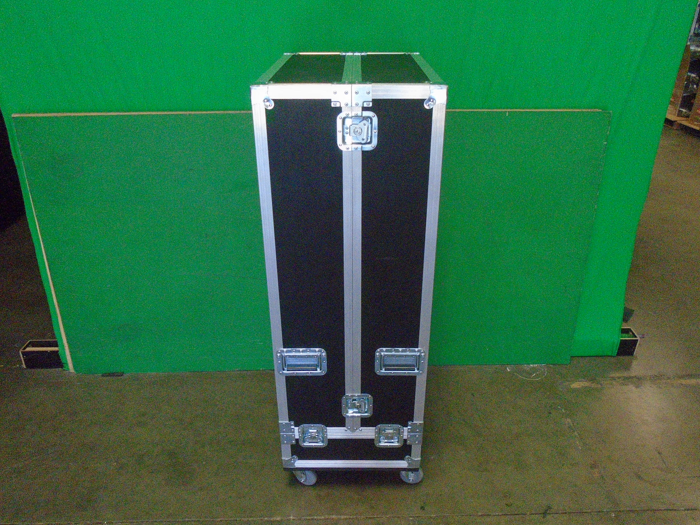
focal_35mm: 27
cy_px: 271
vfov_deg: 51.3
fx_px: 546
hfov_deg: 65.3
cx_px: 359
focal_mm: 4.6
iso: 800
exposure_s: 1/200
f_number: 3.2
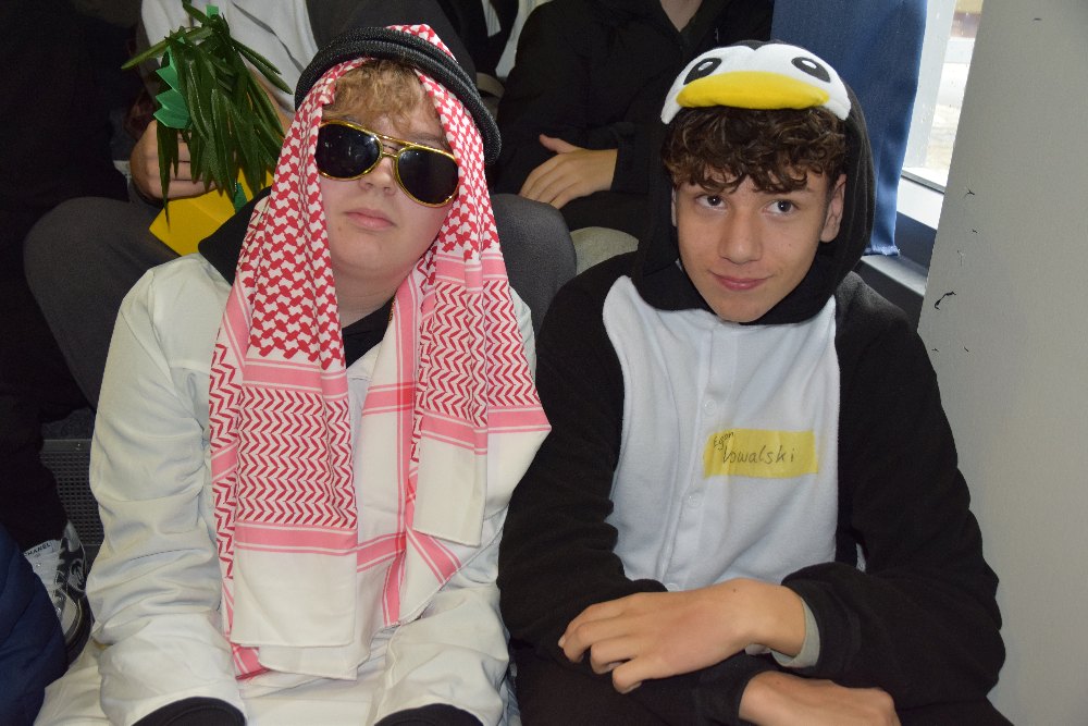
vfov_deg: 34.2
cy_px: 363
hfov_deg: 49.5
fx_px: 1179
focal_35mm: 39
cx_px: 544
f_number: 4
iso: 800
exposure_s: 1/60
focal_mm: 26
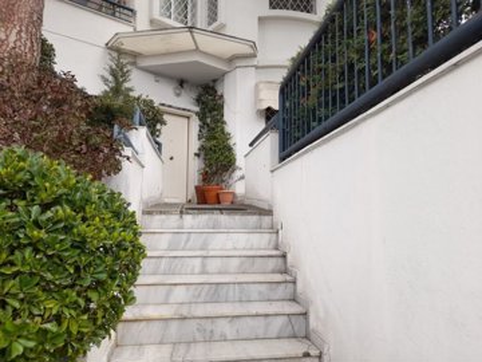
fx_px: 348
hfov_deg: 69.4
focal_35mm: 25
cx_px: 241
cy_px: 181
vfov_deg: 54.9
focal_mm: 4.6
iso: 20
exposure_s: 1/137
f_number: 2
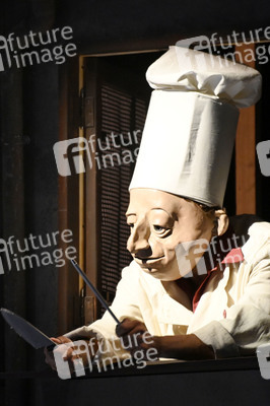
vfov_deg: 4.3
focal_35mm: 480
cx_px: 135
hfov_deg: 2.9
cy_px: 203
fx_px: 5409
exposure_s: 1/125
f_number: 5.6
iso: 6400
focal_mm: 480
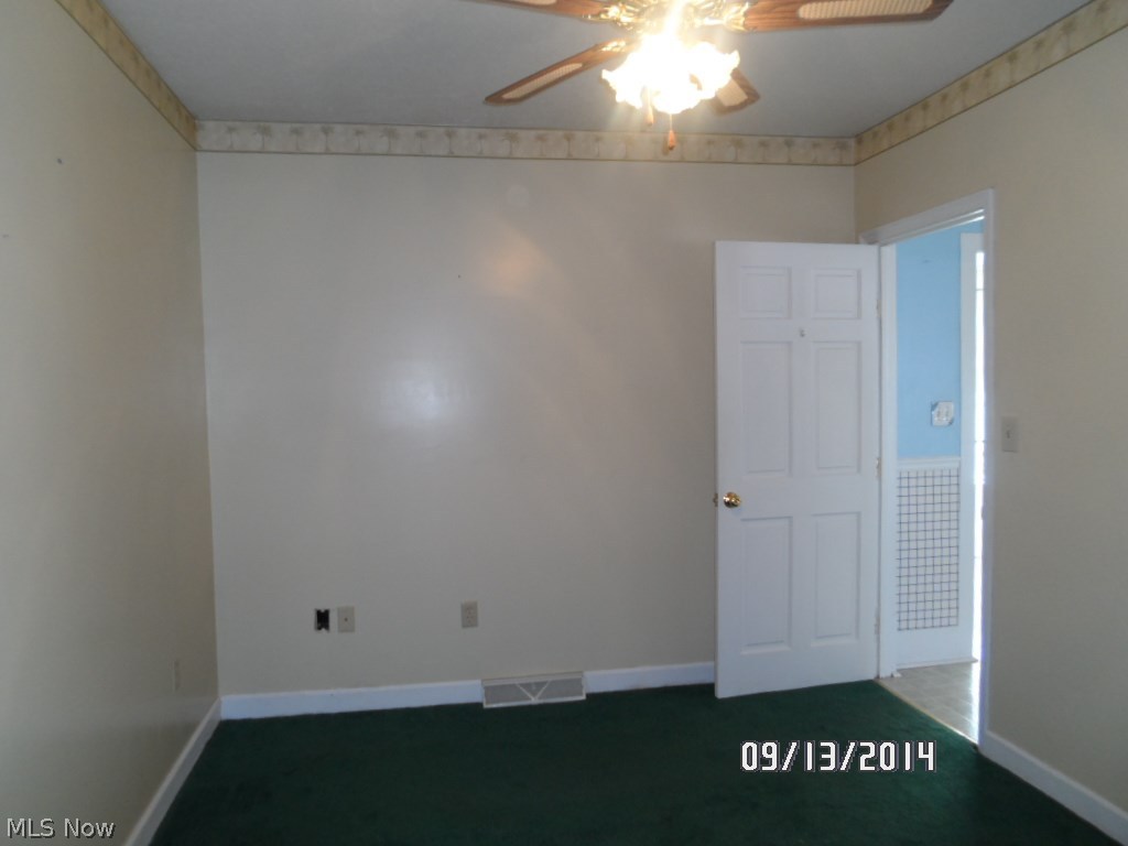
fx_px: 815
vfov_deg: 54.9
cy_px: 423
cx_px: 564
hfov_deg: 69.4
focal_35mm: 25
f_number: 2.5
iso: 120
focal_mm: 4.5
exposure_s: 1/30
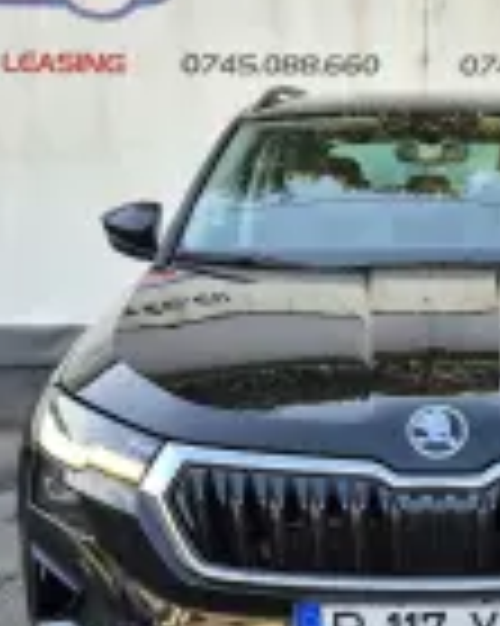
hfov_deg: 25.4
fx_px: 1074
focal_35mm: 58
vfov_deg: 32.3
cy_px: 401
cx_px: 446
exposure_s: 1/183
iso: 25
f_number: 1.8
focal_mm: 5.4
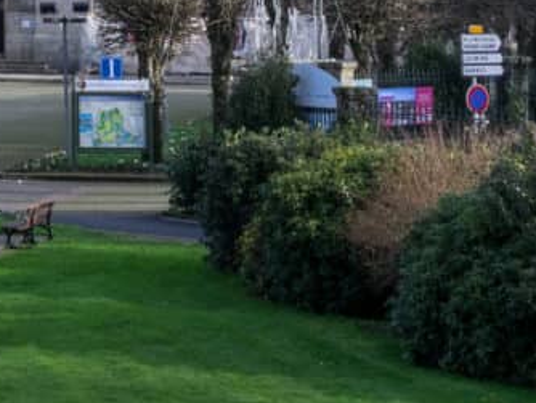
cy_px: -556
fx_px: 4199
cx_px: -692
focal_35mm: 271
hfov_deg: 6.9
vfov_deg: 5.3
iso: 100
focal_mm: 46
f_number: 13
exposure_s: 1/80
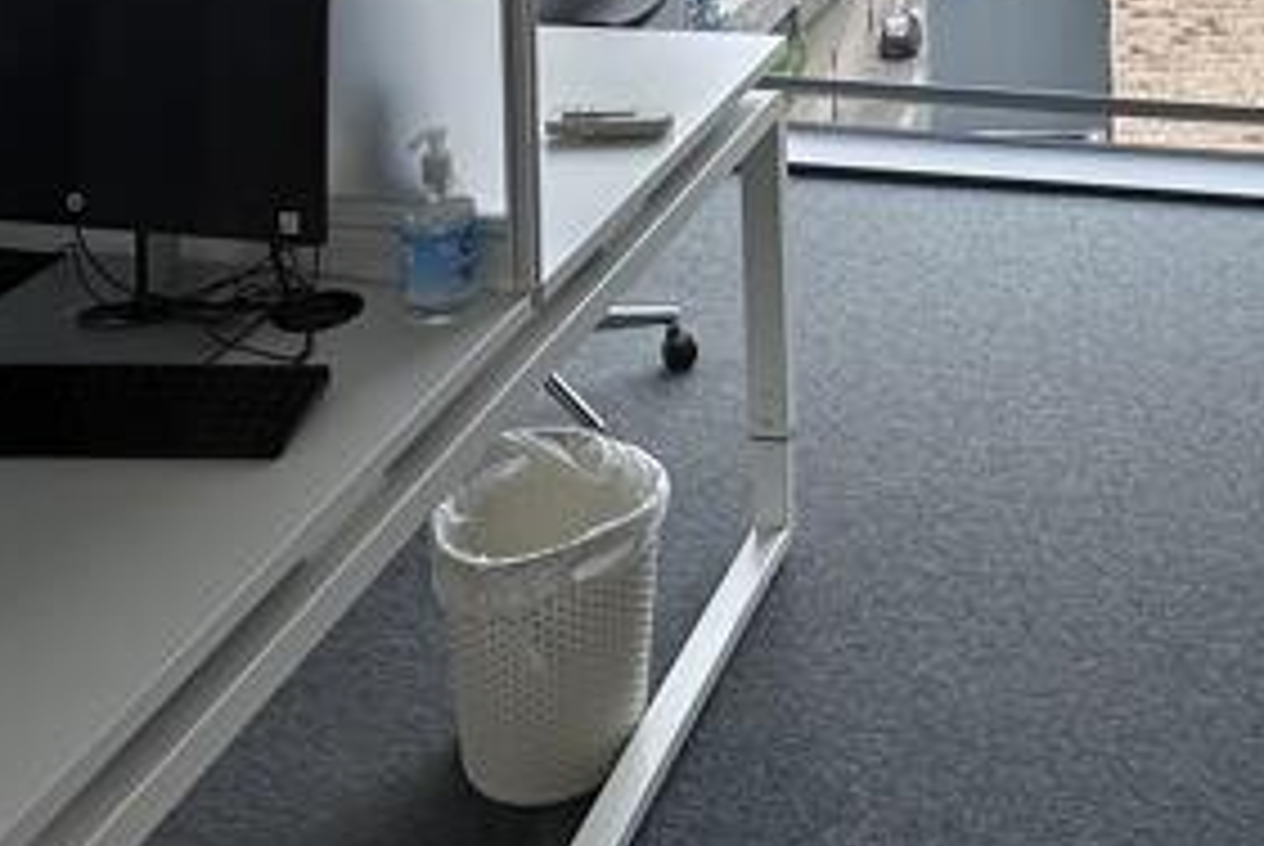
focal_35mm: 53
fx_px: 1863
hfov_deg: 36.4
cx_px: 990
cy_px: -572
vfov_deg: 20.2
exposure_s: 1/281
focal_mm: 2.22
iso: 40
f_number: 2.2
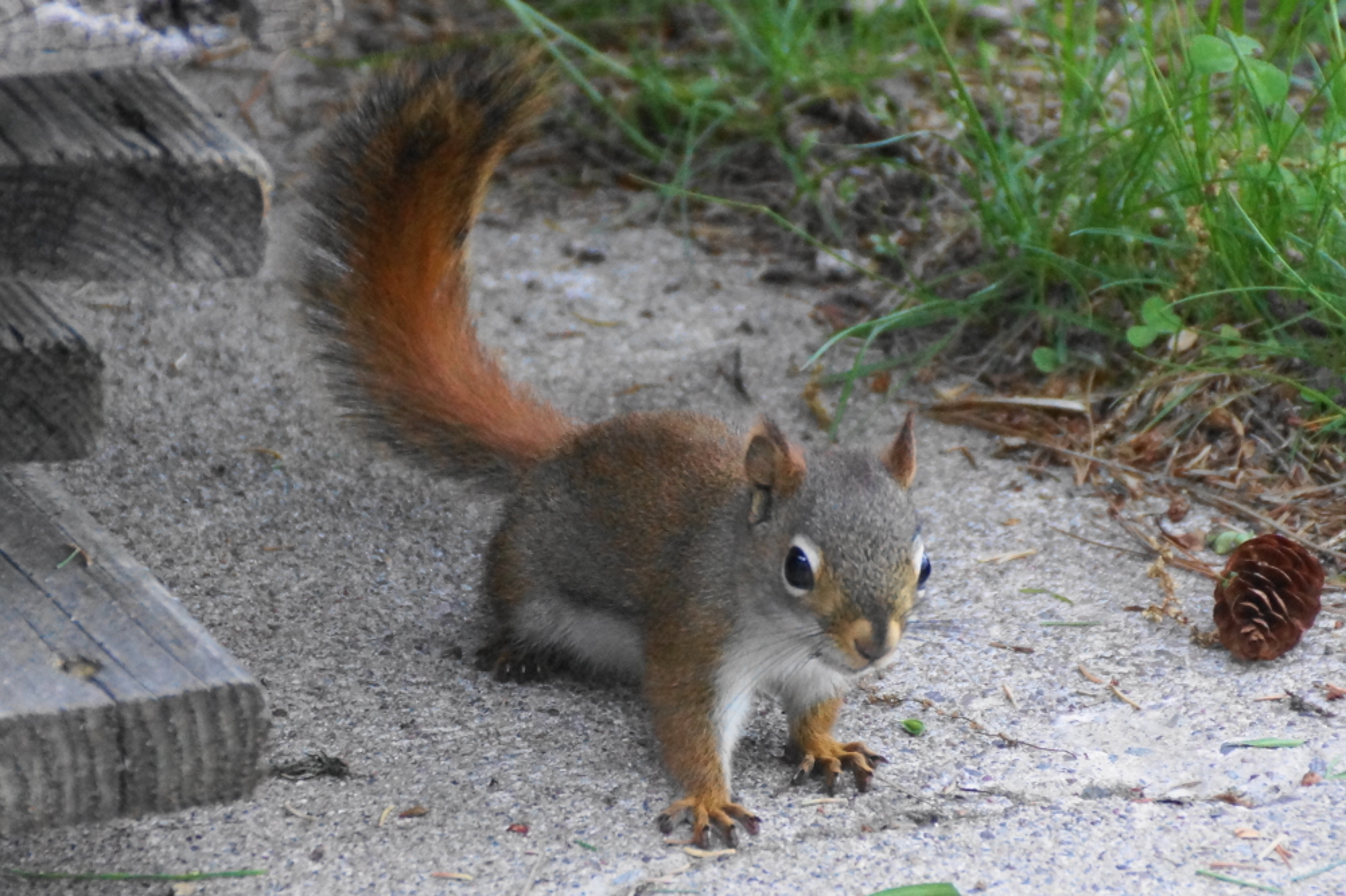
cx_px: 673
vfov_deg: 3.7
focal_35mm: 375
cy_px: 448
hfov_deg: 5.5
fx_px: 14015
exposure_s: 1/80
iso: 1600
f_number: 6.3
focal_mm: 250
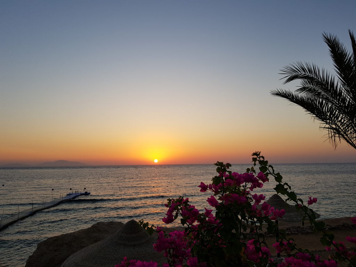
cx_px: 178
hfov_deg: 67.3
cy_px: 134
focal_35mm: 26
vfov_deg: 53.1
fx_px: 267
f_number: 1.7
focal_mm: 4.2
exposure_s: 1/698
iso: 40
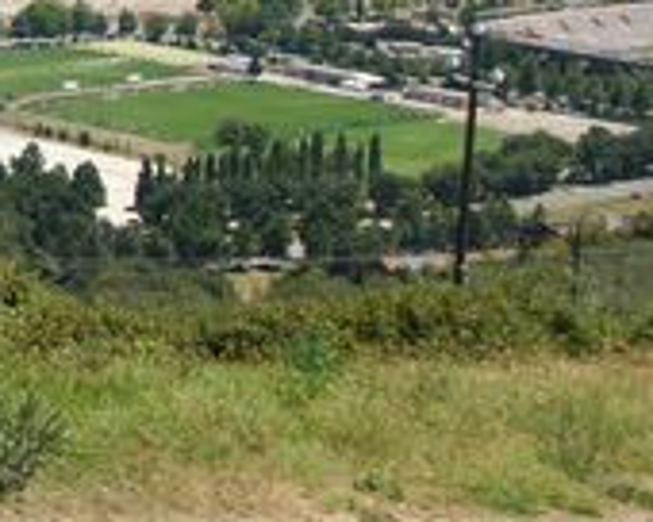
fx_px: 3885
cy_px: -198
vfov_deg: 7.6
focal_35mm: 201
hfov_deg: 9.2
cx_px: -538
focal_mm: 38
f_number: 10
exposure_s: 1/400
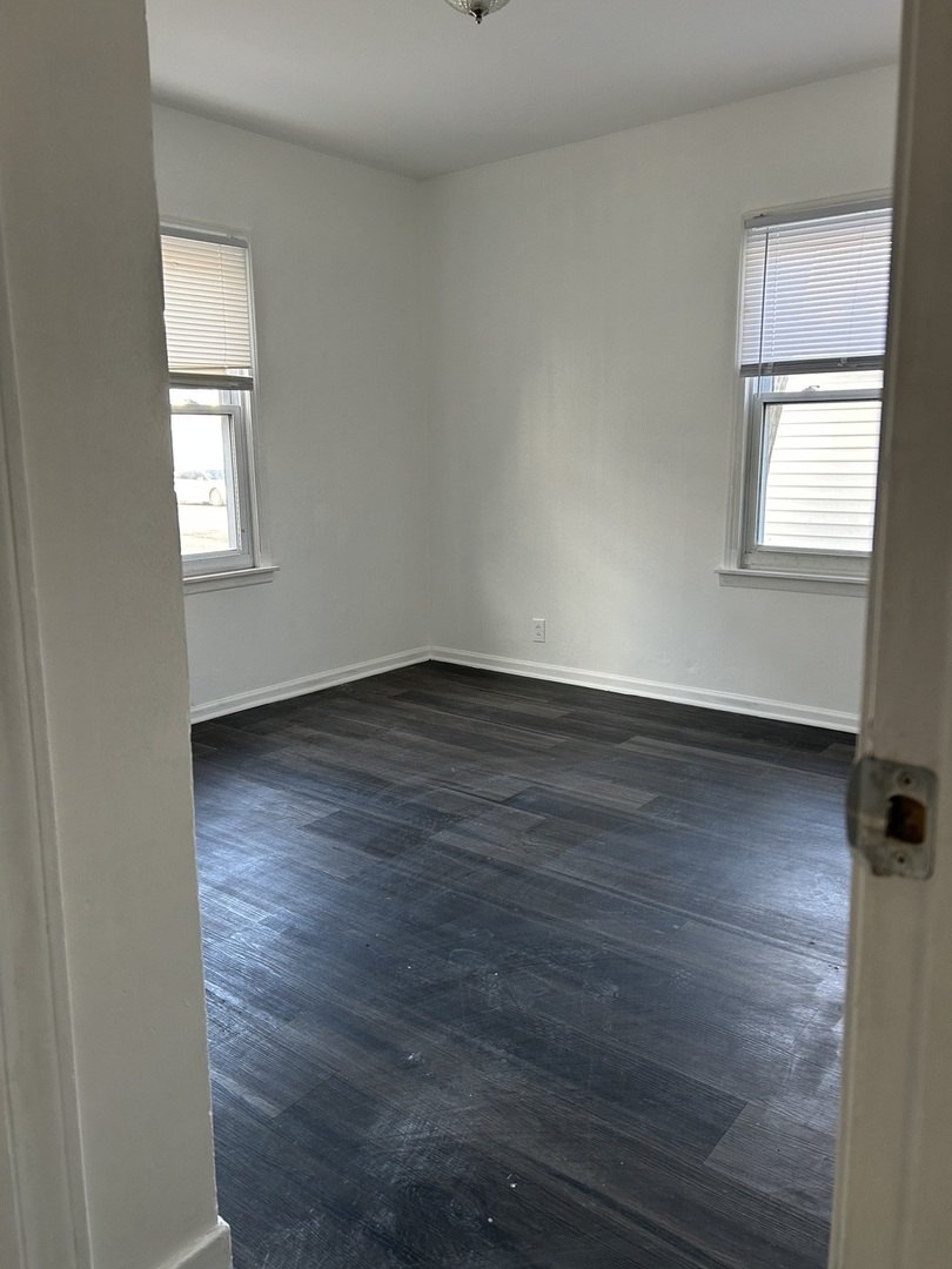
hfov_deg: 53.1
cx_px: 476
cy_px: 634
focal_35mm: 26
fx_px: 953
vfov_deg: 67.3
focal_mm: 5.7
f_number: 1.5
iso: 125
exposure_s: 1/87
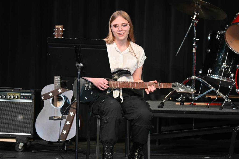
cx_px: 120
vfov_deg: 4.0
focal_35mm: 345
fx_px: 2291
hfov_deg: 6.0
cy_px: 80
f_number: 6
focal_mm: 230
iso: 1400
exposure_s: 1/250
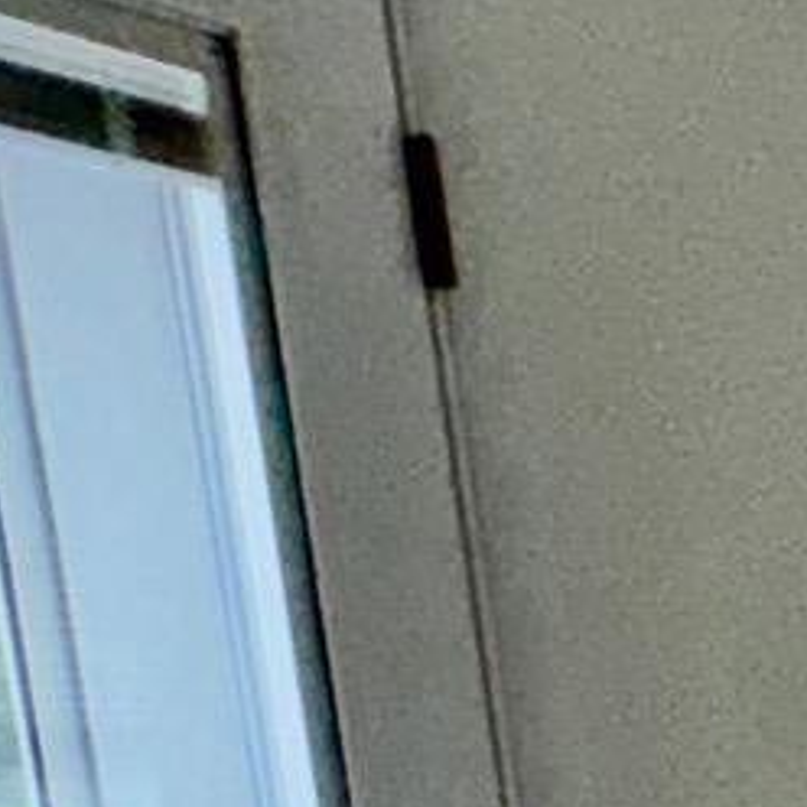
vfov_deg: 15.7
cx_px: 2584
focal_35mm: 102
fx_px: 2690
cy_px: 1214
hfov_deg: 10.4
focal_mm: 2.22
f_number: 2.2
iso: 50
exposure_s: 1/122
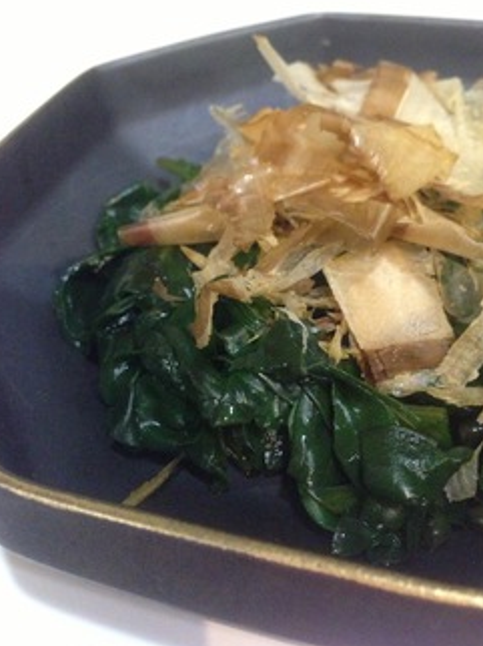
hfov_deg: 35.0
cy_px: 259
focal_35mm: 41
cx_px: 287
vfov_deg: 45.6
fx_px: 764
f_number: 2.4
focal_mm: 4.13
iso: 800
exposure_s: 1/15
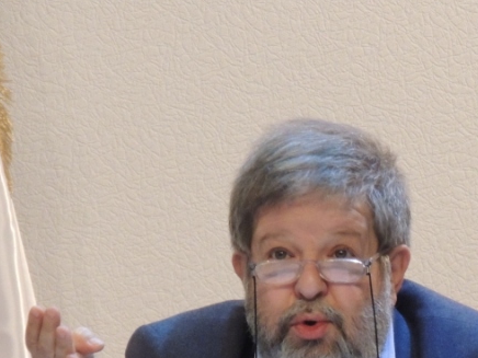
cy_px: 405
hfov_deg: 2.6
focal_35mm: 763
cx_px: 362
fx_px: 10536
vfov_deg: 1.9
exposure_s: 1/25
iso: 800
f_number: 4.8
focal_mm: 57.9
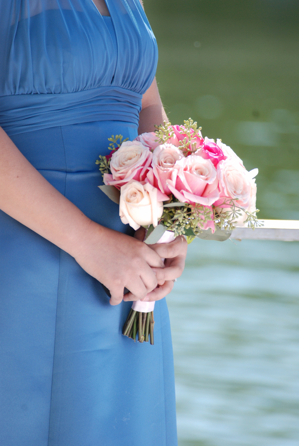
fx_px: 4658
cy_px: 223
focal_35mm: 375
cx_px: 150
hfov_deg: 3.7
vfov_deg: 5.5
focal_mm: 250
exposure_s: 1/320
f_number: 6.3
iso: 400
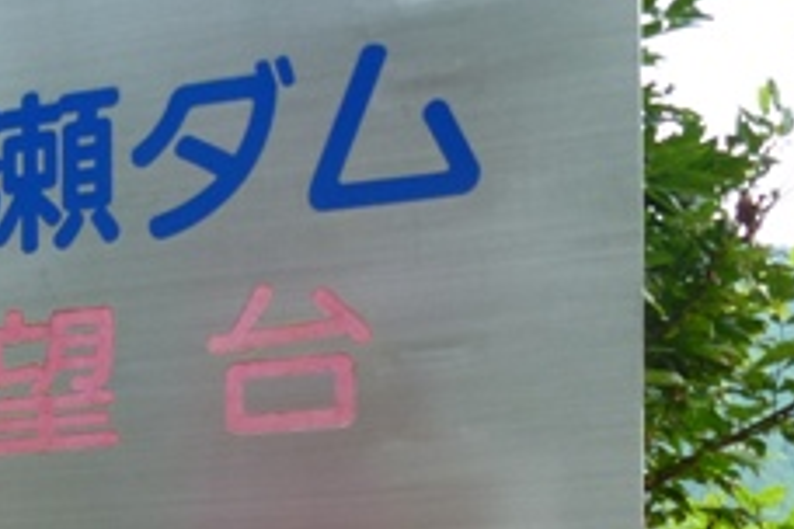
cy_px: 832
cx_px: -282
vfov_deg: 17.0
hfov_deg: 24.3
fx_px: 1566
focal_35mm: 71
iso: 100
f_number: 3.3
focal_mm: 4.3
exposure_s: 1/80
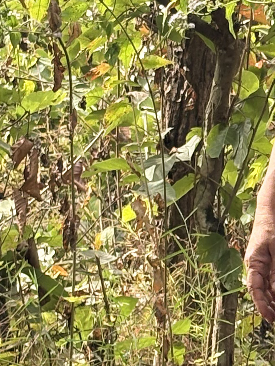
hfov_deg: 6.1
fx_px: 2520
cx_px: 477
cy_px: 183
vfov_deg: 8.3
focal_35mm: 238
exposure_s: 1/280
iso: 50
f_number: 1.6
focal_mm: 5.96
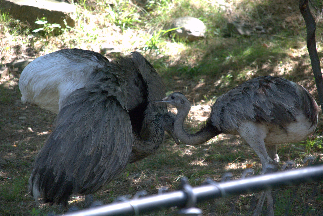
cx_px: 162
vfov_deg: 4.6
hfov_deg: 6.9
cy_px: 108
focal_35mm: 300
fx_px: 2696
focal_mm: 200
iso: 1600
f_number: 6.3
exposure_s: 1/400
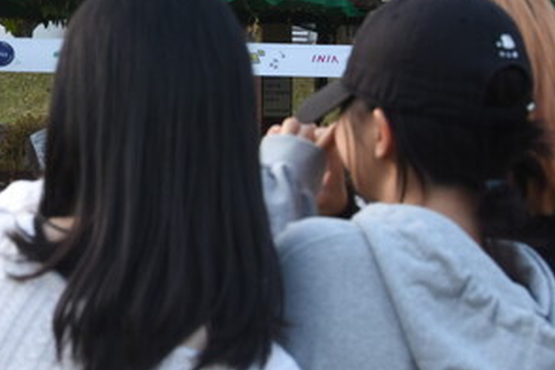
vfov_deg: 11.7
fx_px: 1805
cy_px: 77
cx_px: -21
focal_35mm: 117
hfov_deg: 17.0
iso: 320
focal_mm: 24
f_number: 6.3
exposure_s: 1/160
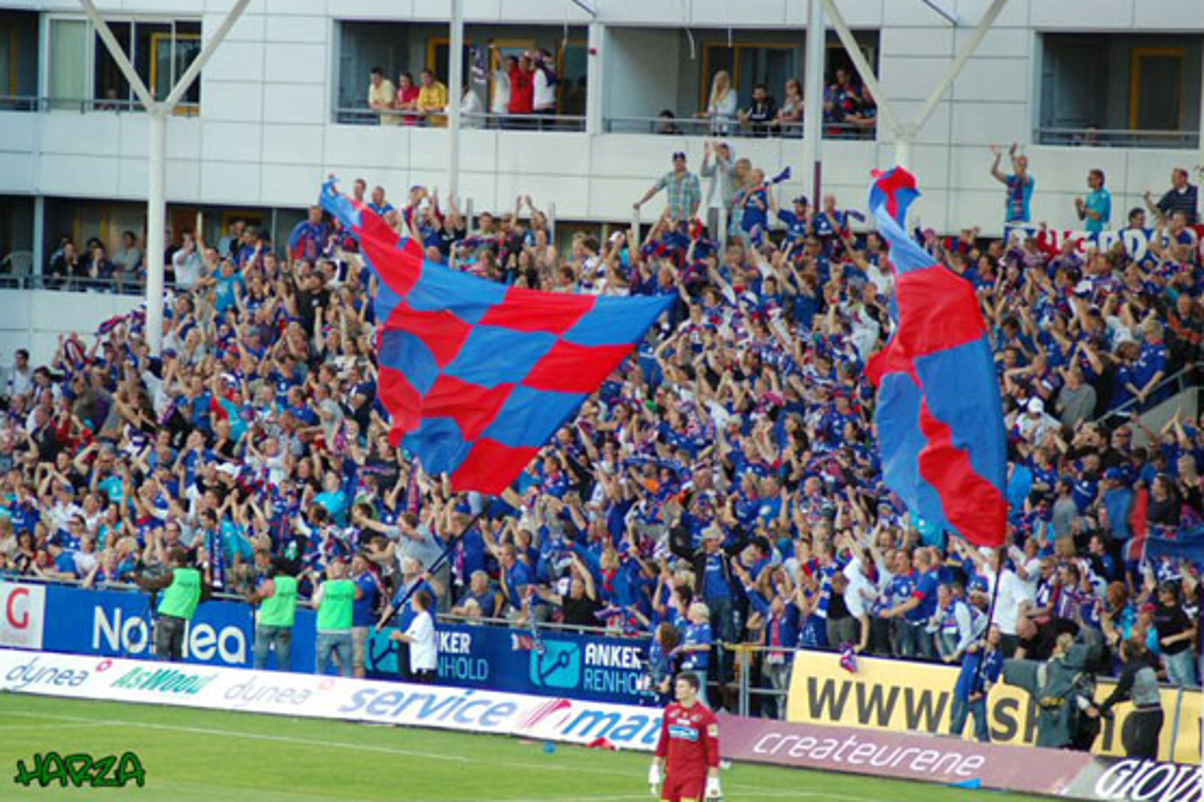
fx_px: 8375
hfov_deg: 8.2
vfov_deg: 5.5
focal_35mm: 251
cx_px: 602
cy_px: 400
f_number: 4.8
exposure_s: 1/200
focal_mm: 165
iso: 800
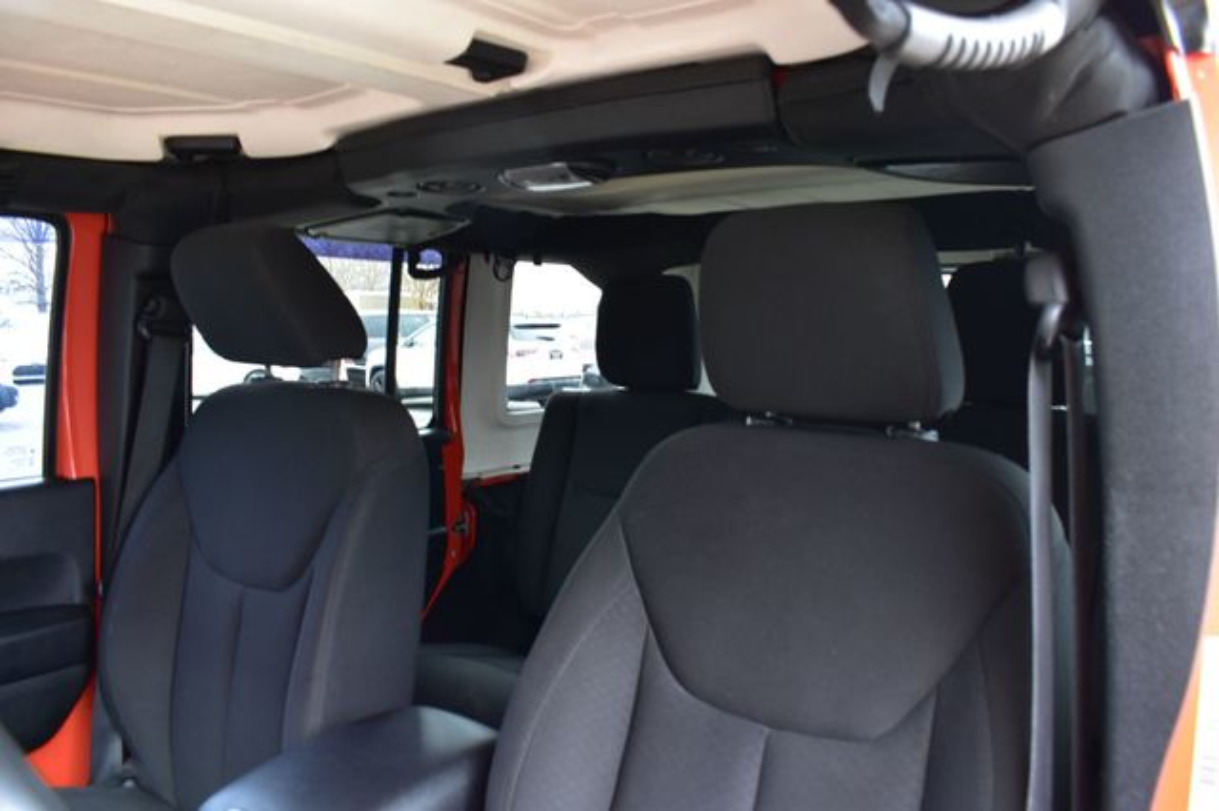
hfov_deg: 67.4
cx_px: 610
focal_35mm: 27
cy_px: 406
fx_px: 914
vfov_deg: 47.9
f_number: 6.3
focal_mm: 18
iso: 1250
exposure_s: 1/15
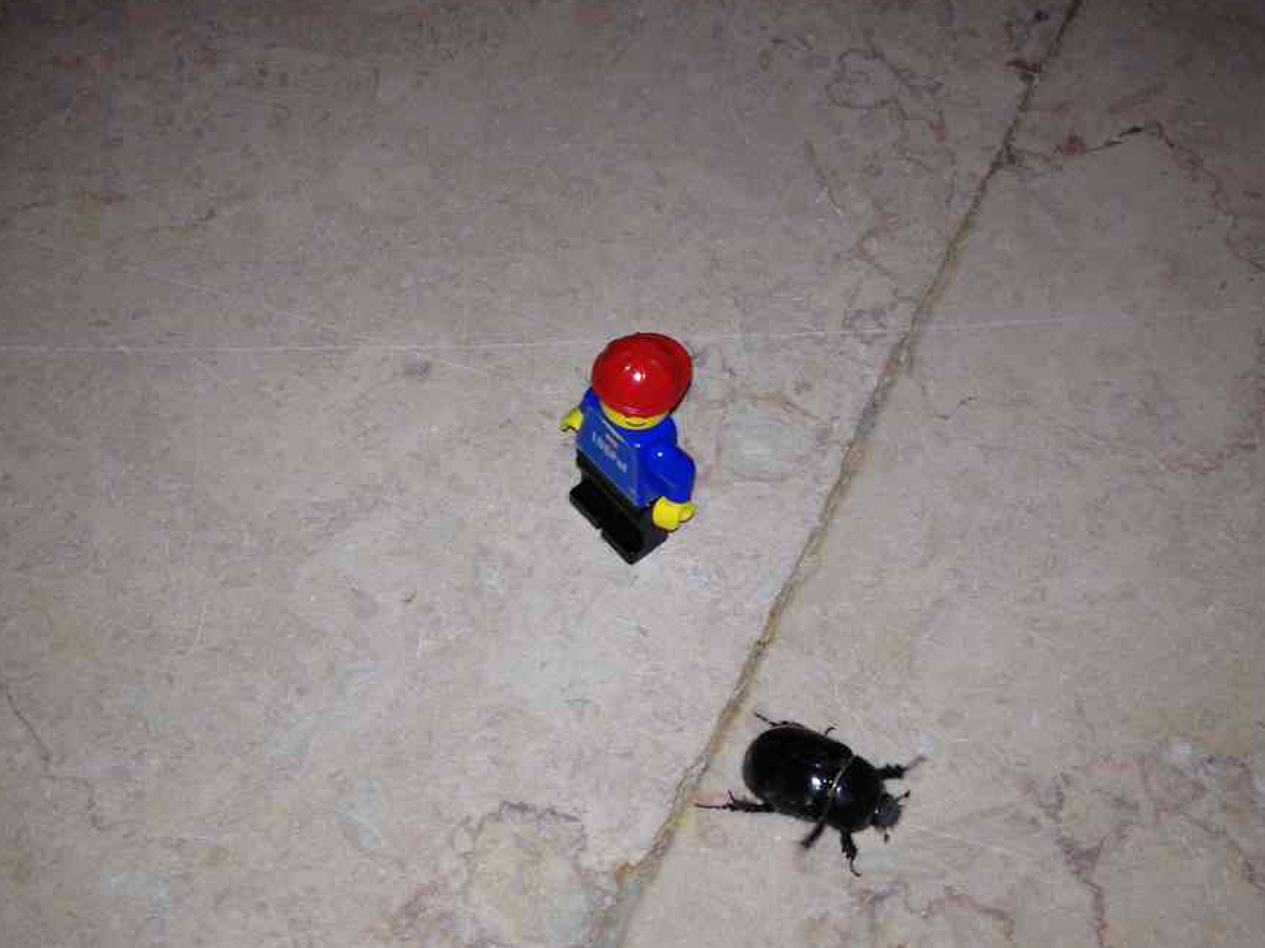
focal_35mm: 52
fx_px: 1900
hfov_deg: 36.8
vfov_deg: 28.0
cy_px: 543
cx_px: 616
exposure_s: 1/66
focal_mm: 4.28
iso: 64
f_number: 2.4
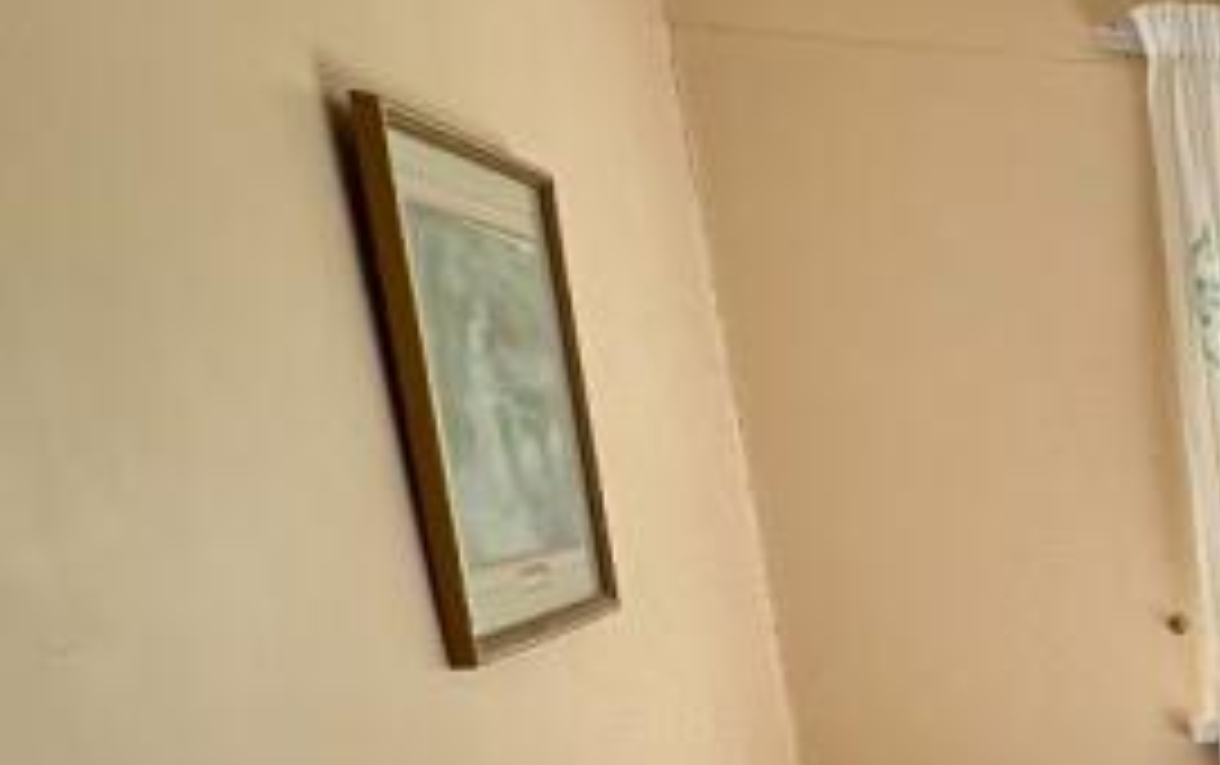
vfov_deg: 21.9
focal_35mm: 56
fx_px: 1864
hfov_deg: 21.7
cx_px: 2228
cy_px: 850
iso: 40
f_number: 2.2
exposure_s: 1/442
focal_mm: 2.22
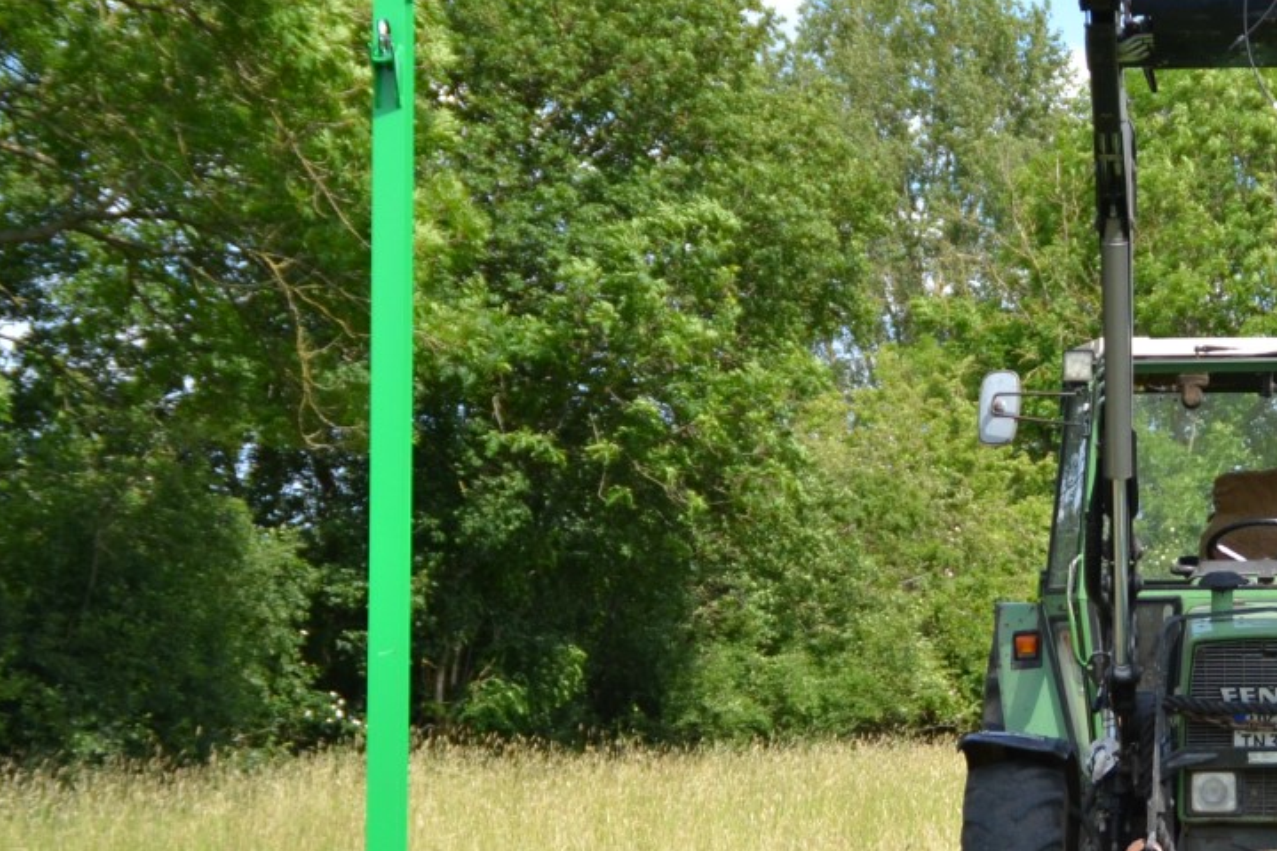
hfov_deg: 14.2
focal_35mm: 142
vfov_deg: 9.7
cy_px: 290
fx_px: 5036
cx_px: 1252
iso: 400
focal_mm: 42
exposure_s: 1/1600
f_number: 5.6
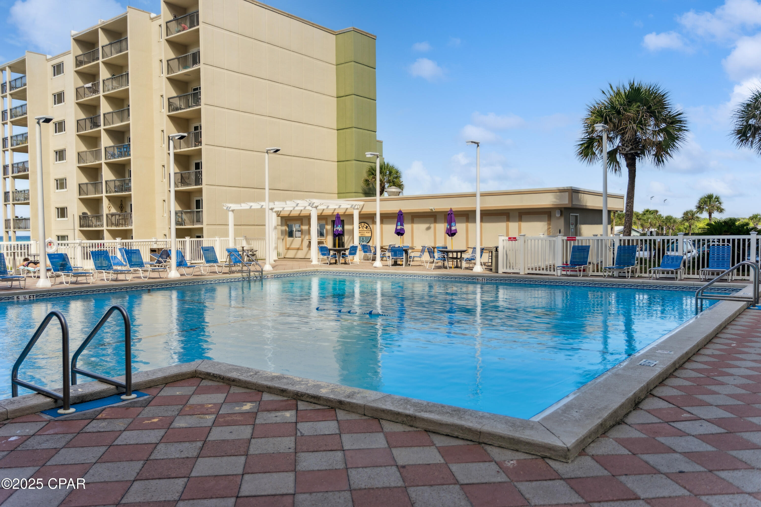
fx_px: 592
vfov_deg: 46.4
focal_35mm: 28
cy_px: 254
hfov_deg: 65.5
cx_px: 380
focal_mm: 28
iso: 100
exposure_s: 1/1250
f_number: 2.8
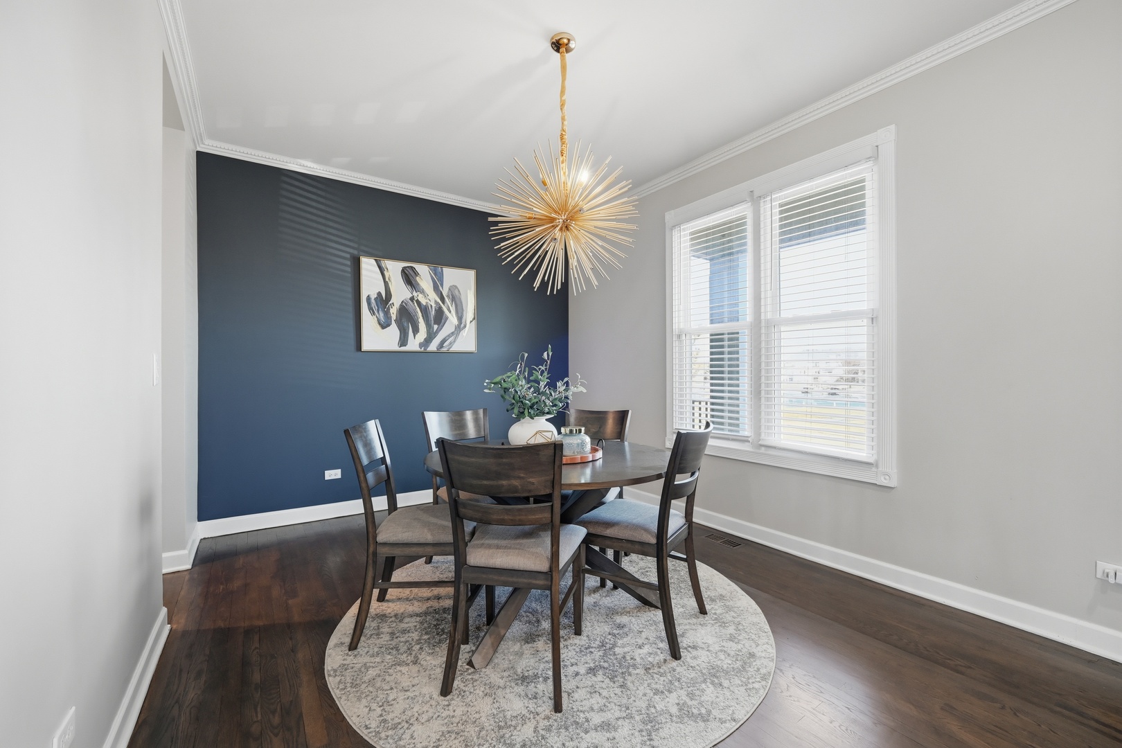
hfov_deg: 106.3
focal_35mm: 14
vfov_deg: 83.3
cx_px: 561
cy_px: 374
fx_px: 421
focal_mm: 9
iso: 800
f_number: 8
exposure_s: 1/125
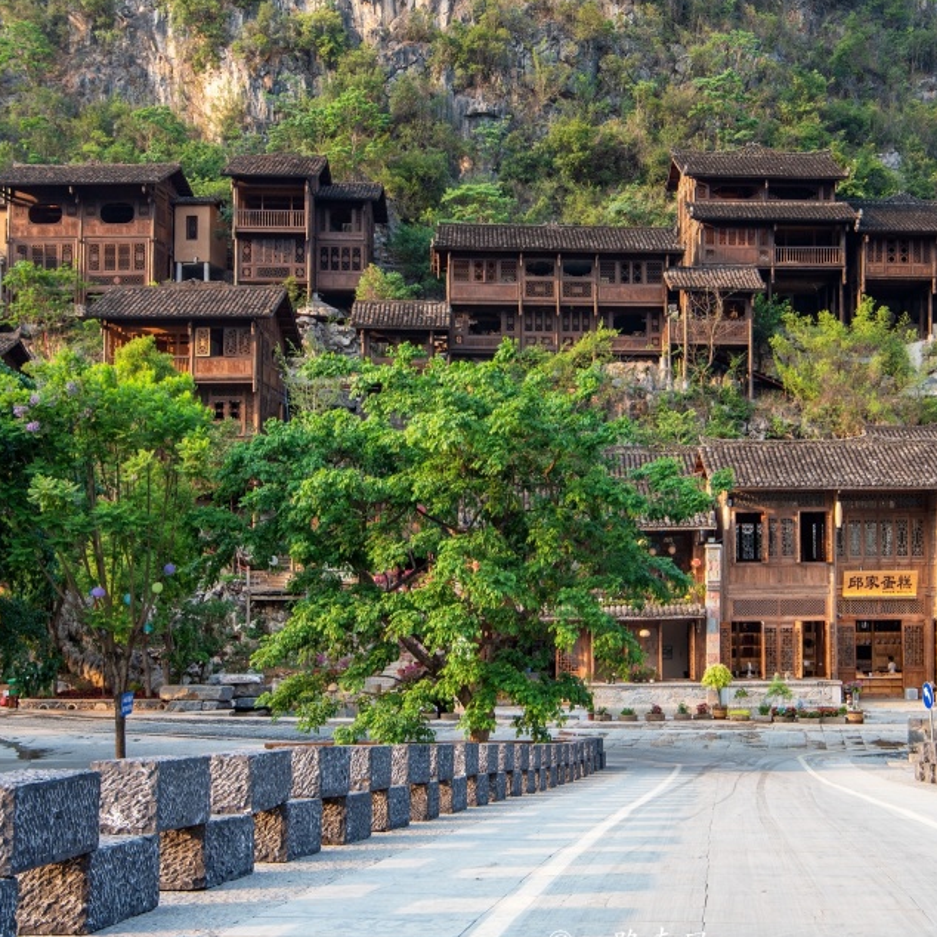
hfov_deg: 33.1
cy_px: 480
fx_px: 1562
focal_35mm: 51
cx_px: 633
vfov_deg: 33.4
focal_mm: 38
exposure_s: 1/80
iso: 200
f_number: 10
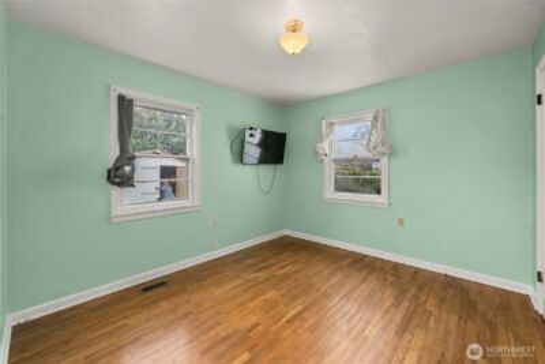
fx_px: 212
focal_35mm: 14
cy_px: 182
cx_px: 272
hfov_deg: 104.2
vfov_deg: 81.3
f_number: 7.1
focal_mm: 14
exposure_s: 1/60
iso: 125
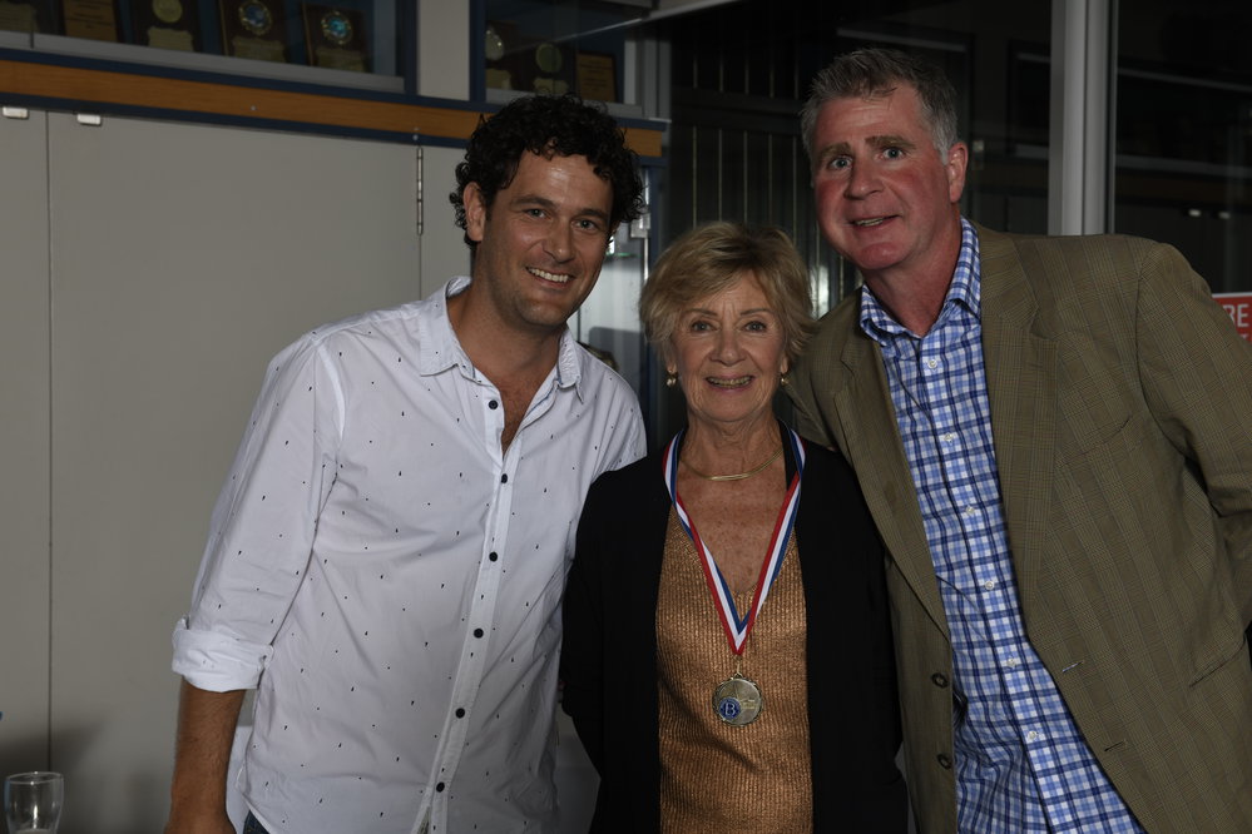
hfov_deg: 35.6
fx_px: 1947
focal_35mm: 56
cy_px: 417
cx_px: 626
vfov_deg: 24.2
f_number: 9
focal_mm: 56
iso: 320
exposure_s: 1/125
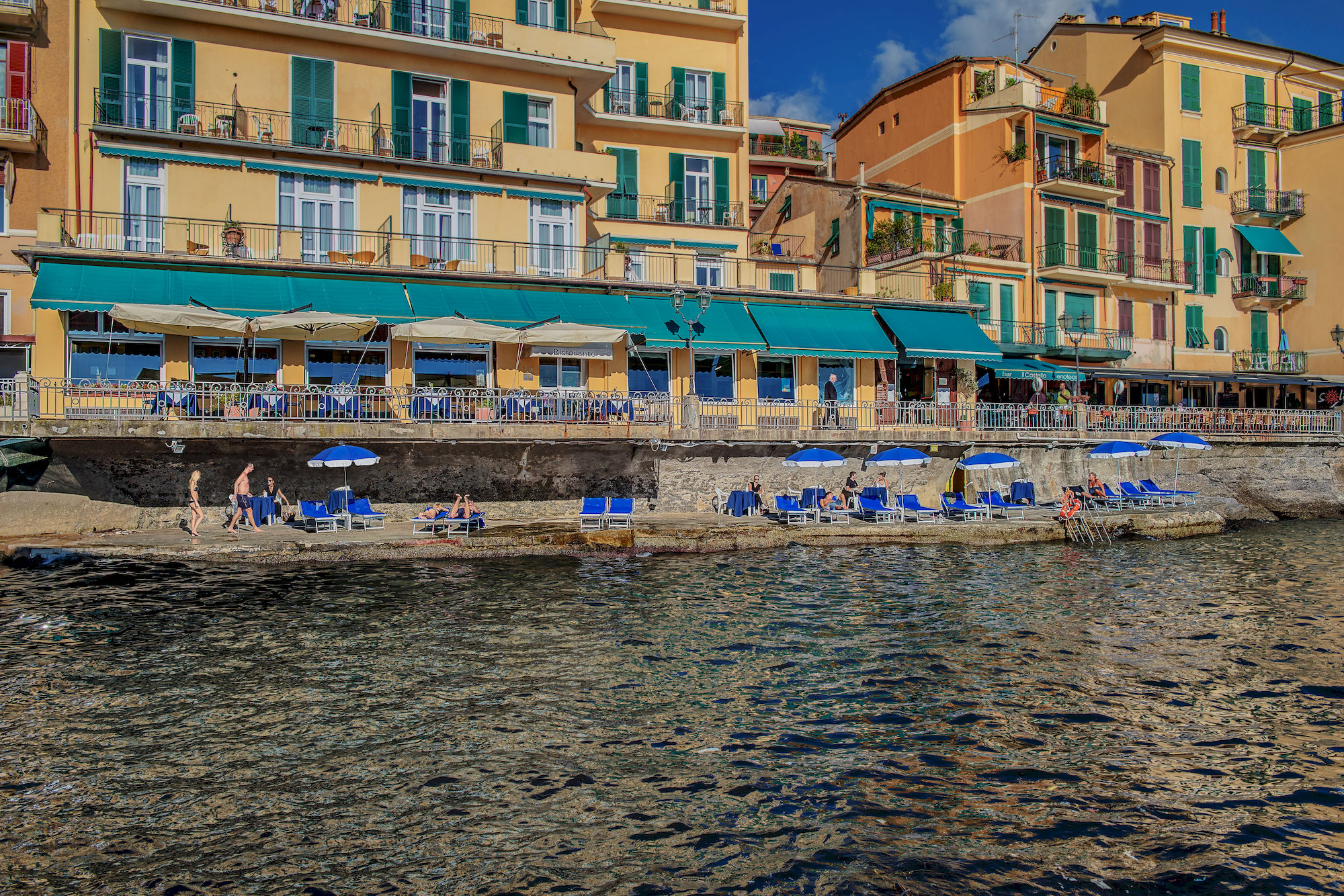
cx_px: 672
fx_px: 1157
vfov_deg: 42.3
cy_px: 448
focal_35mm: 31
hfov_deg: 60.3
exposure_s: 1/320
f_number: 8
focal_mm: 31
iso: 64
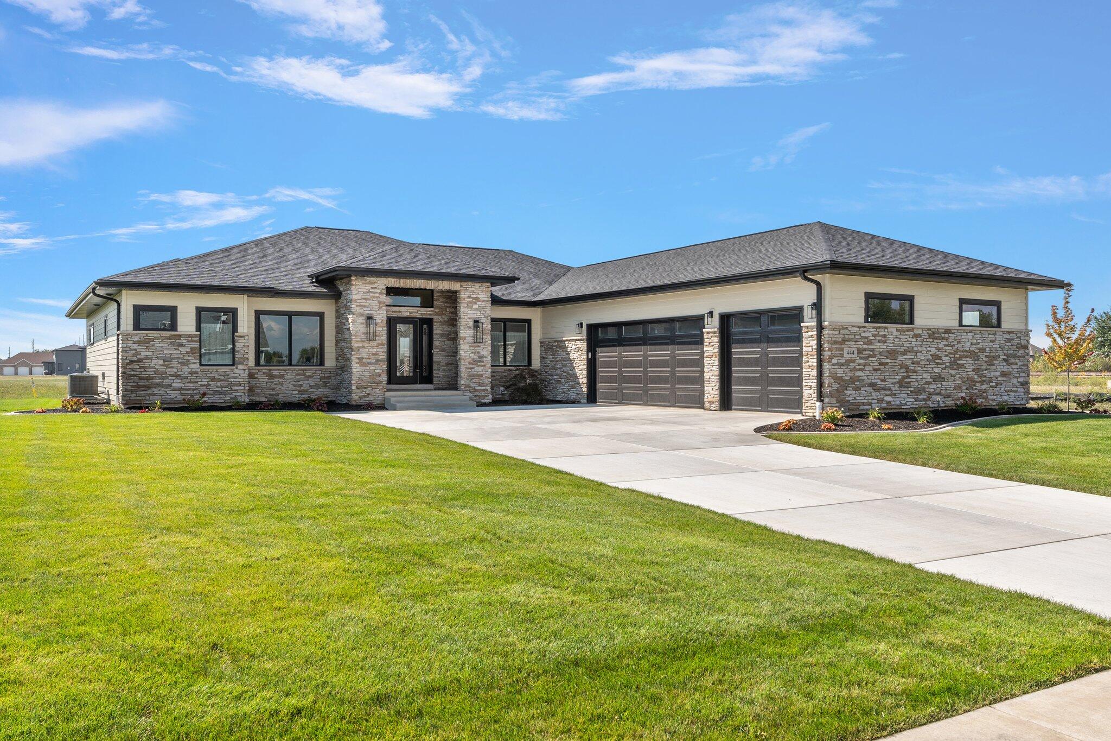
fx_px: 864
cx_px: 556
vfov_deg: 46.4
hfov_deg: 65.5
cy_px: 370
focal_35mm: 28
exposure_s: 1/250
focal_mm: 18.8
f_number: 9
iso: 200
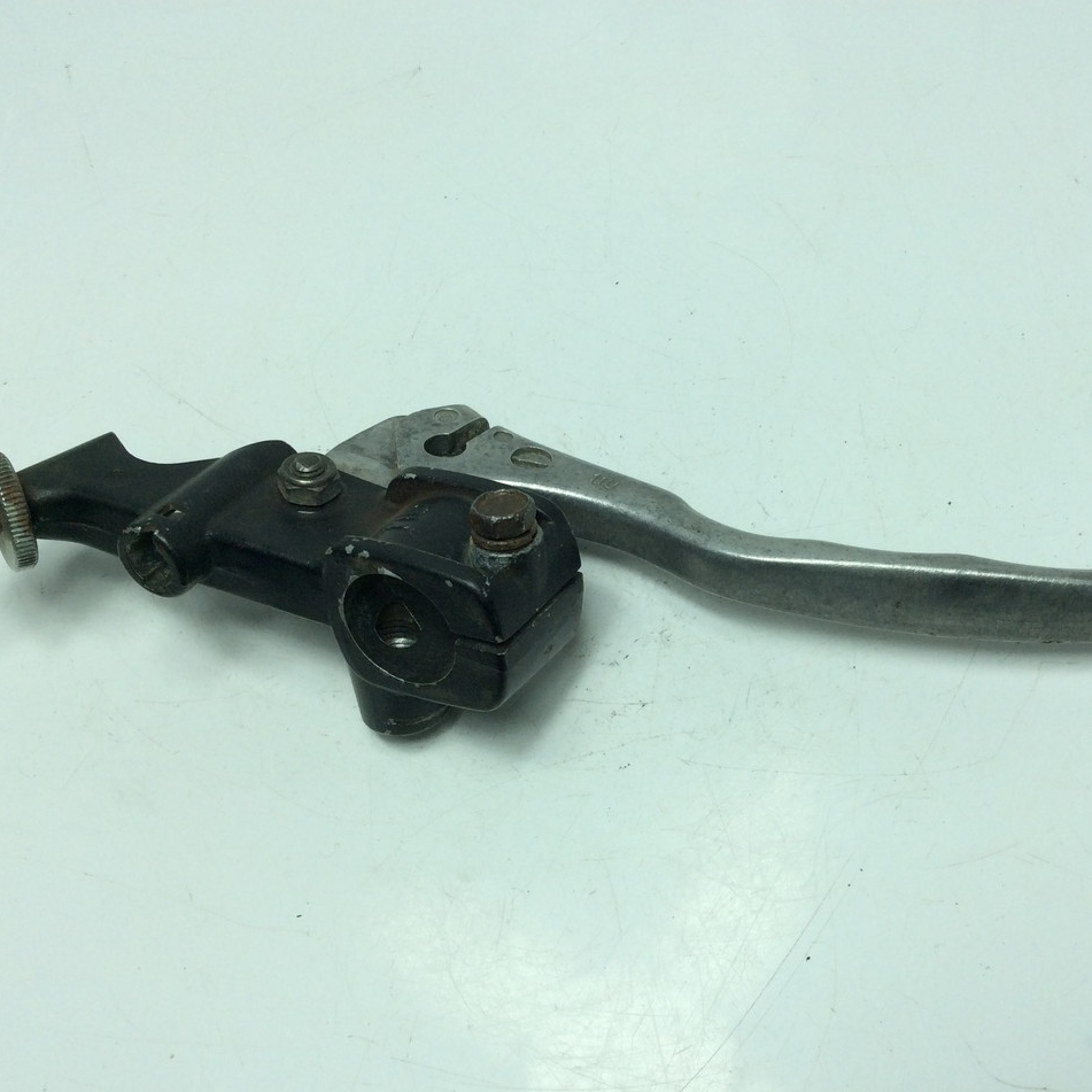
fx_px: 1356
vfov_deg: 43.9
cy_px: 548
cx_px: 619
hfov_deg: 43.8
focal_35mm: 38
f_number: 2.4
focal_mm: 3.3
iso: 32
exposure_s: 1/583
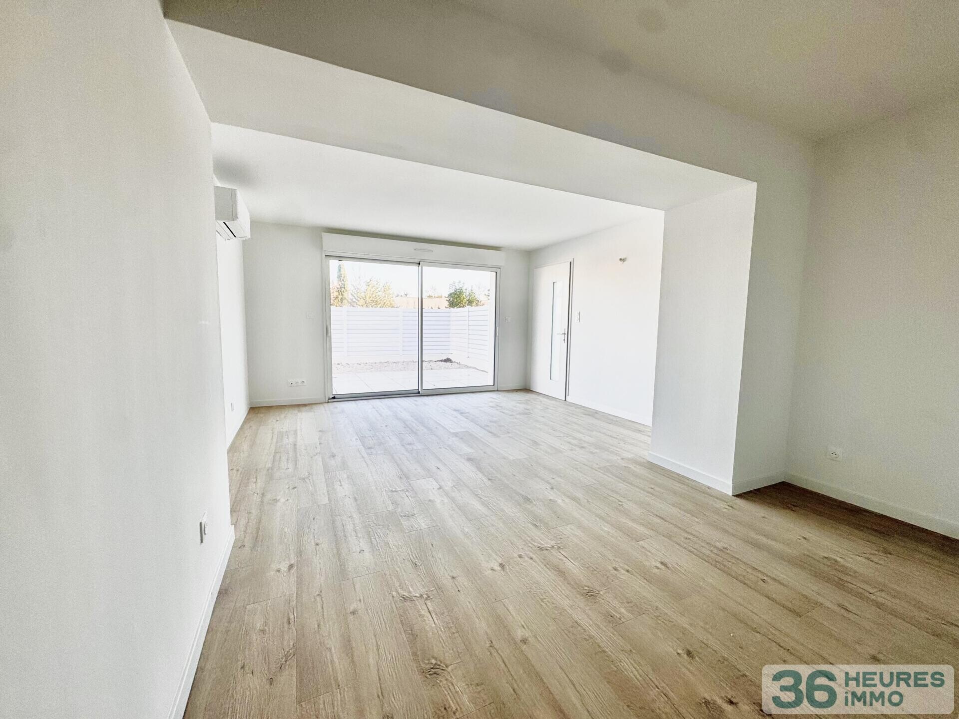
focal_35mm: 14
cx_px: 480
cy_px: 360
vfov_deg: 85.7
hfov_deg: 102.1
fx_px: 388
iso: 40
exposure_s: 1/155
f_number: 2.2
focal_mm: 2.22
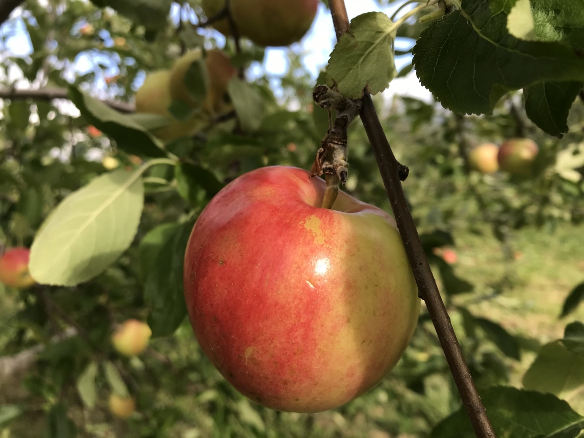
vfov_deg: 49.7
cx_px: 292
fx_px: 472
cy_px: 219
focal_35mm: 28
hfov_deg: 63.4
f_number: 1.8
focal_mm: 4
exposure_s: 1/451
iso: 20
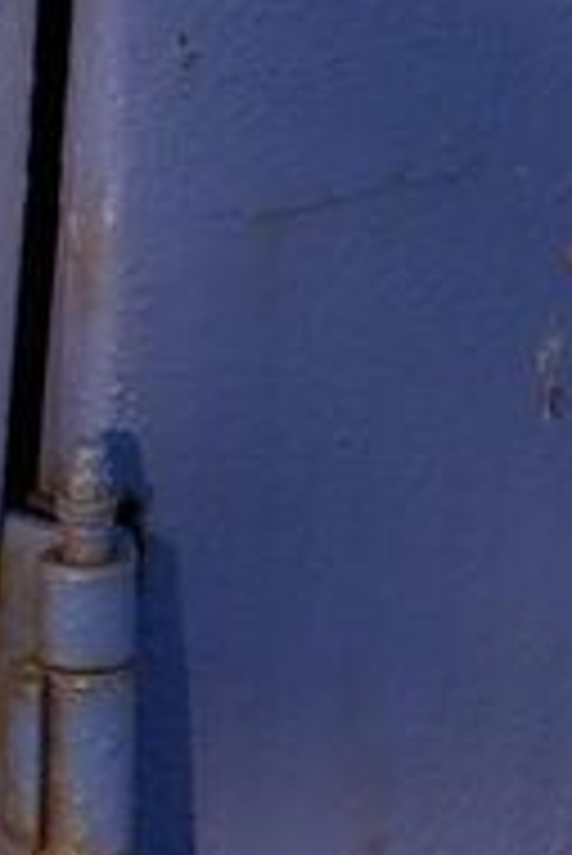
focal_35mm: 505
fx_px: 12013
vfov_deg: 4.0
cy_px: -698
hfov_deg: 2.7
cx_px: -1169
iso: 500
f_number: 9
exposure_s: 1/220
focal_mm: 50
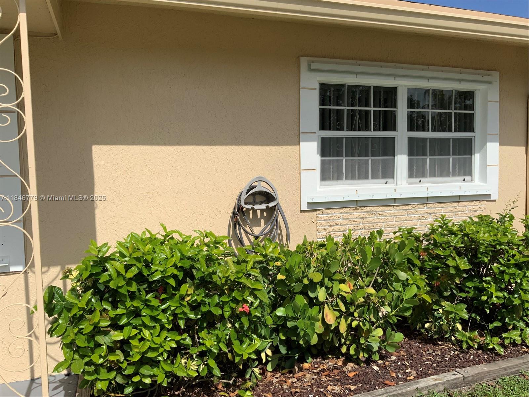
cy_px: 198
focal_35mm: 29
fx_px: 443
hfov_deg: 61.7
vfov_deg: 48.2
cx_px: 264
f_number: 1.8
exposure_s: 1/3534
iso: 20
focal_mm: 3
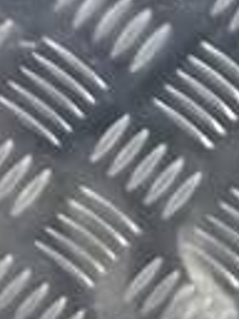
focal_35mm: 200
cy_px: 631
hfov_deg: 5.5
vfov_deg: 9.3
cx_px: 1210
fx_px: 1841
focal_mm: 4.6
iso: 125
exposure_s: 1/50
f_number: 1.8
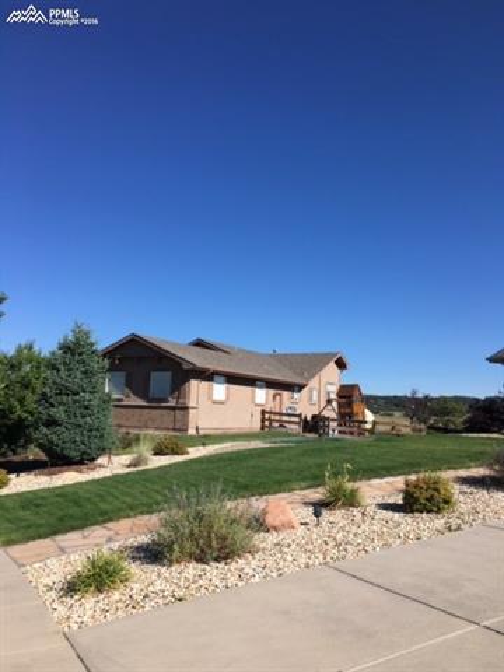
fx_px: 563
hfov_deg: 48.2
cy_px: 336
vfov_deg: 61.7
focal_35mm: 29
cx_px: 252
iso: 25
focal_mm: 4.15
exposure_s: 1/1570
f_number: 2.2
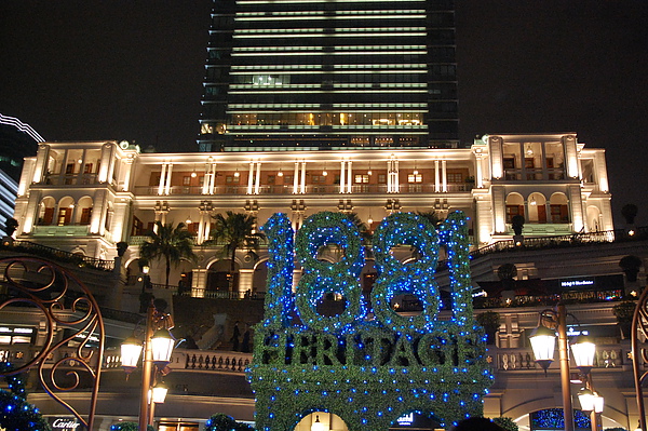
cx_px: 324
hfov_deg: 51.3
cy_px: 216
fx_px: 674
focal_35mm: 38
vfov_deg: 35.4
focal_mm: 25
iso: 1600
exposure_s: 1/30
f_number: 3.8
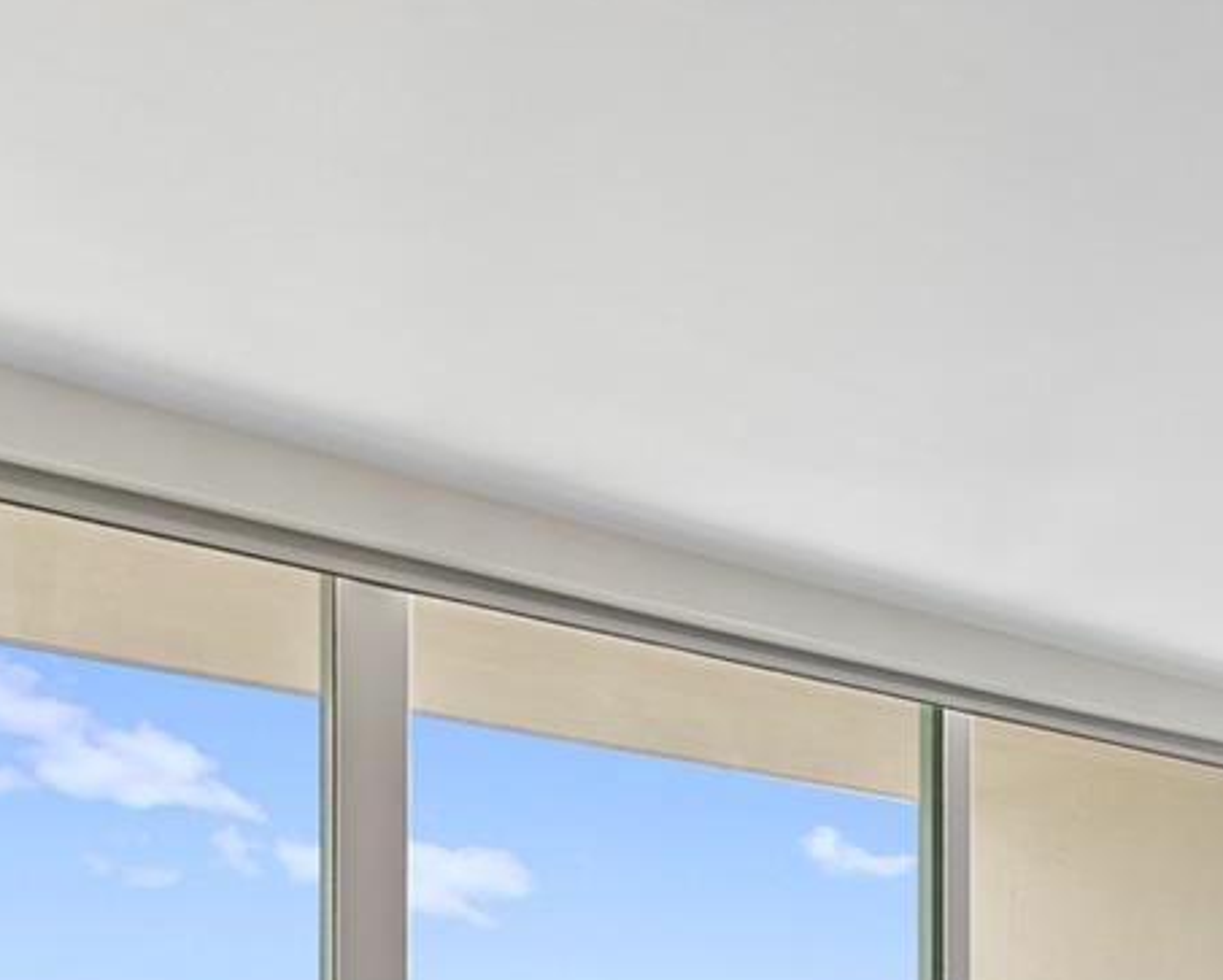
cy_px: 1164
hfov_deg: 28.1
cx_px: 1655
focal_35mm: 53
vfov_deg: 25.8
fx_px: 1920
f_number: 4.5
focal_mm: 16
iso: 125
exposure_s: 1/25
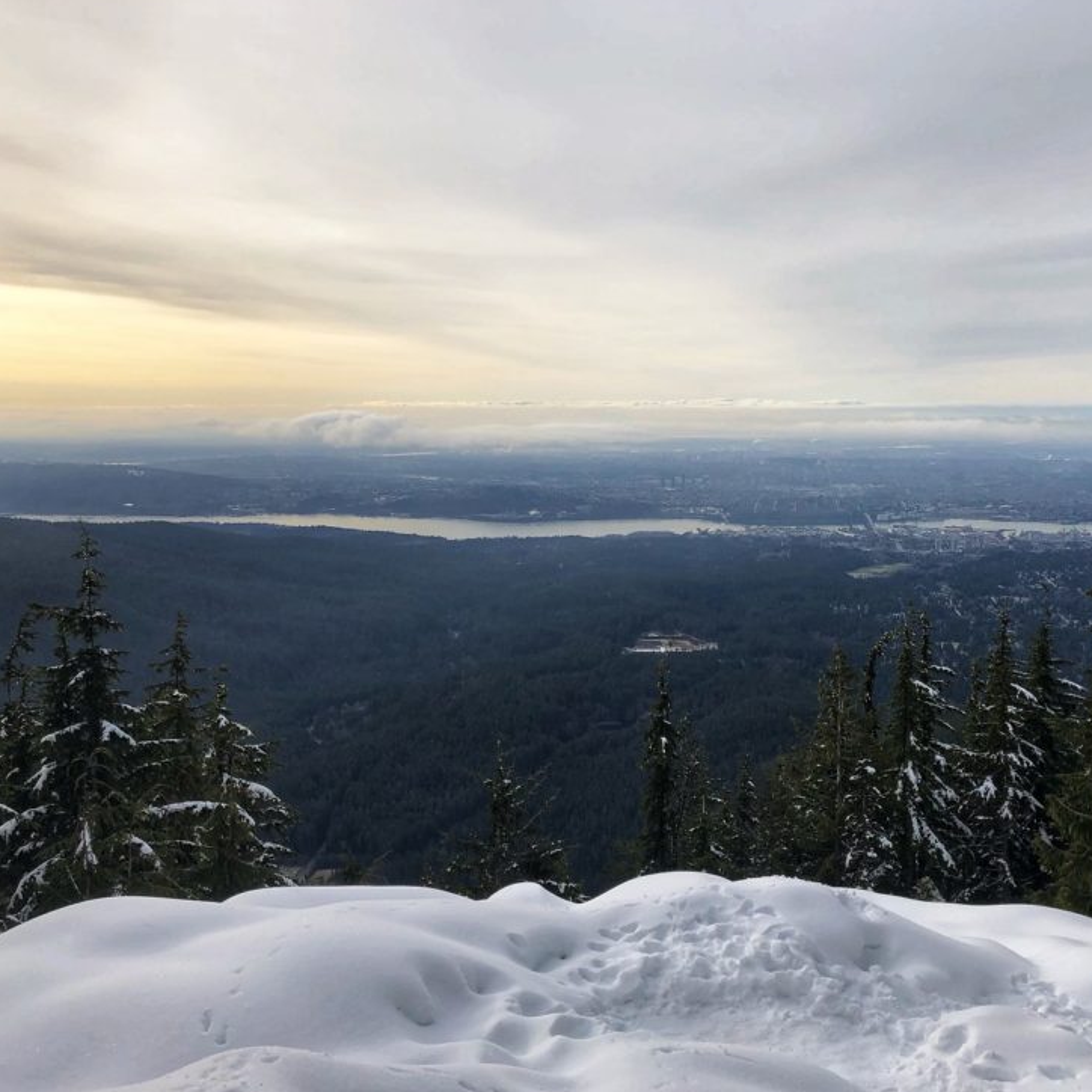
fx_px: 1249
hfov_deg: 46.5
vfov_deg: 47.2
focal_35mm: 35
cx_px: 721
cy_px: 561
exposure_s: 1/2558
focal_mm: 3.99
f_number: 1.8
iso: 25
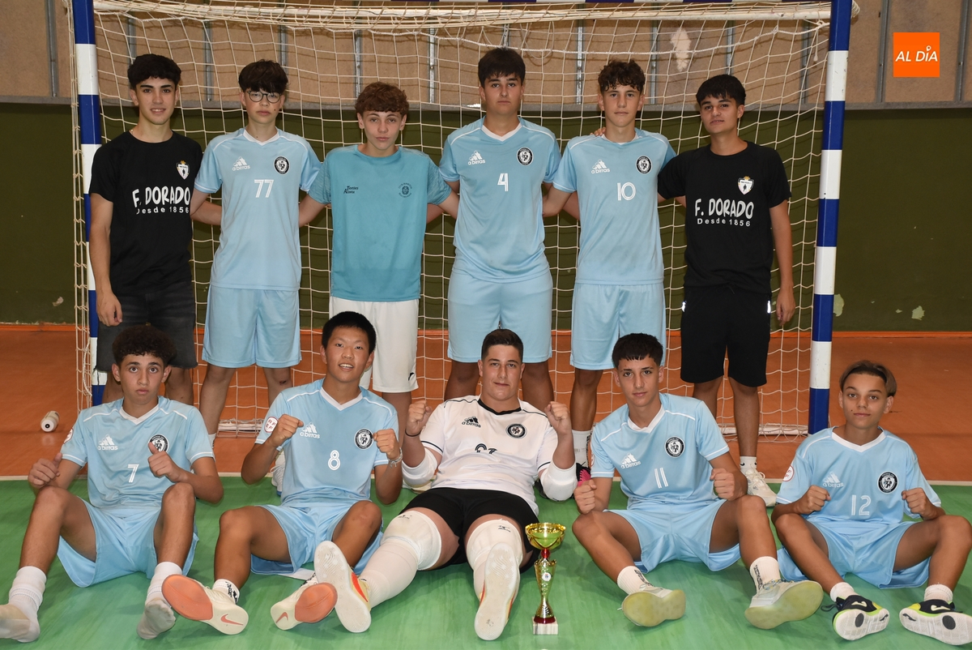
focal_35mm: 57
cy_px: 325
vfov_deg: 23.8
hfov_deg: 35.0
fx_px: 1540
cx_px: 486
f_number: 4.2
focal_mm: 38
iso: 800
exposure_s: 1/200
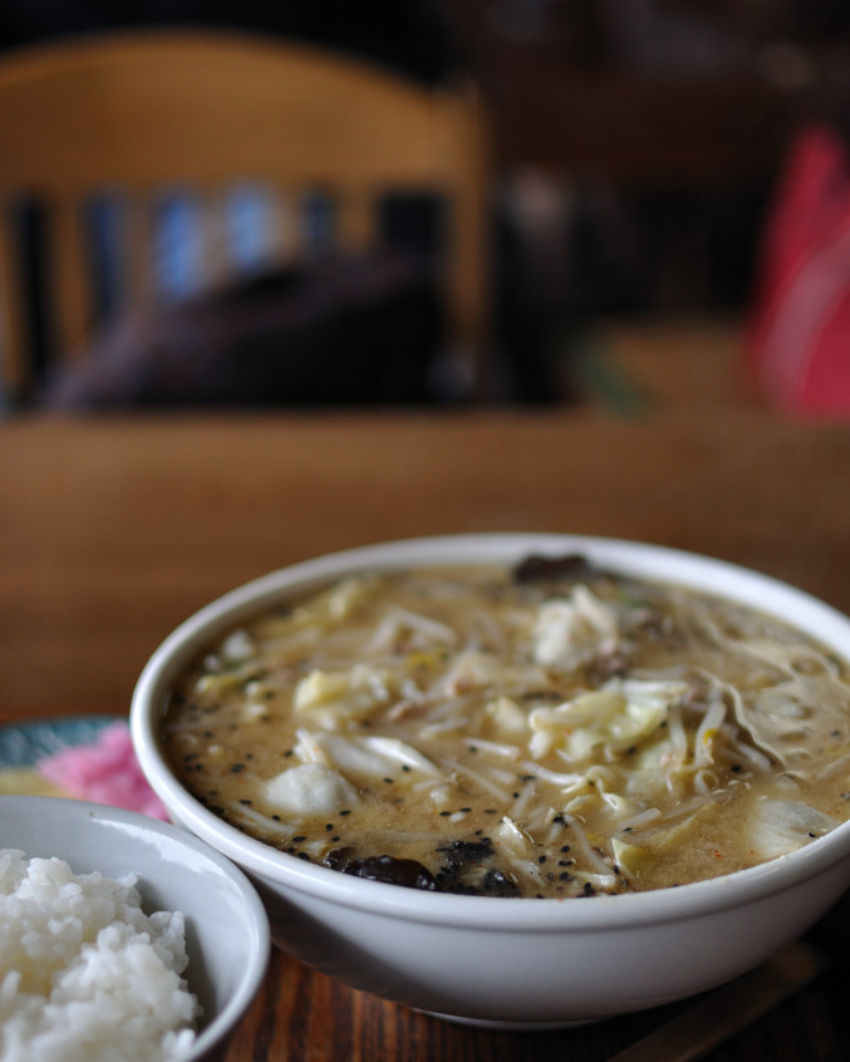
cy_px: 636
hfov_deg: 25.6
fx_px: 1873
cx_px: 426
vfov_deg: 31.6
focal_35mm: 60
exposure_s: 1/500
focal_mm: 35
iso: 200
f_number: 1.8
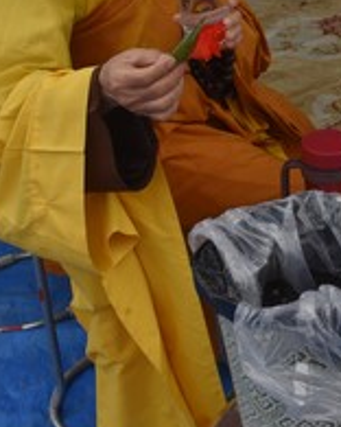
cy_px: -26
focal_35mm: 75
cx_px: 383
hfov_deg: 19.5
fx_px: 946
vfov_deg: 24.0
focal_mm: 24
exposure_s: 1/250
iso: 200
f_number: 8
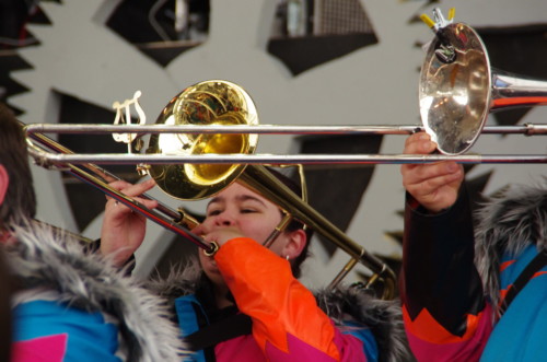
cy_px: 181
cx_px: 274
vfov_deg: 4.6
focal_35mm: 300
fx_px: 4548
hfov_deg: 6.9
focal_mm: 200
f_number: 6.3
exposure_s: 1/250
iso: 1600
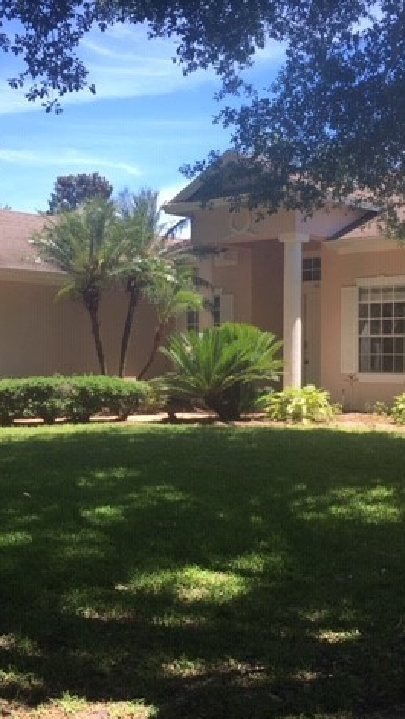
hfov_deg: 27.7
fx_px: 819
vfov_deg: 47.3
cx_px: 225
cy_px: 363
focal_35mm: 43
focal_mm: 4.15
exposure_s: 1/434
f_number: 2.2
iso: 25
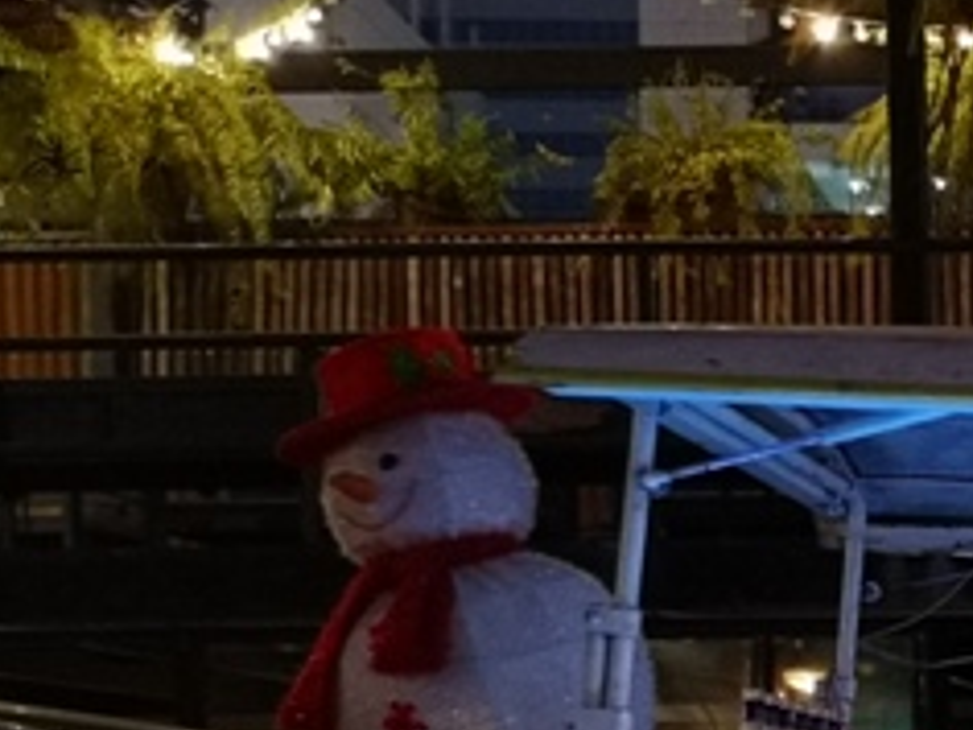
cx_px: 1616
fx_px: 2670
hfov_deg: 17.6
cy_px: 804
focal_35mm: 95
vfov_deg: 15.2
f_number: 1.8
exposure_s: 1/25
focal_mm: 3.95
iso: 400
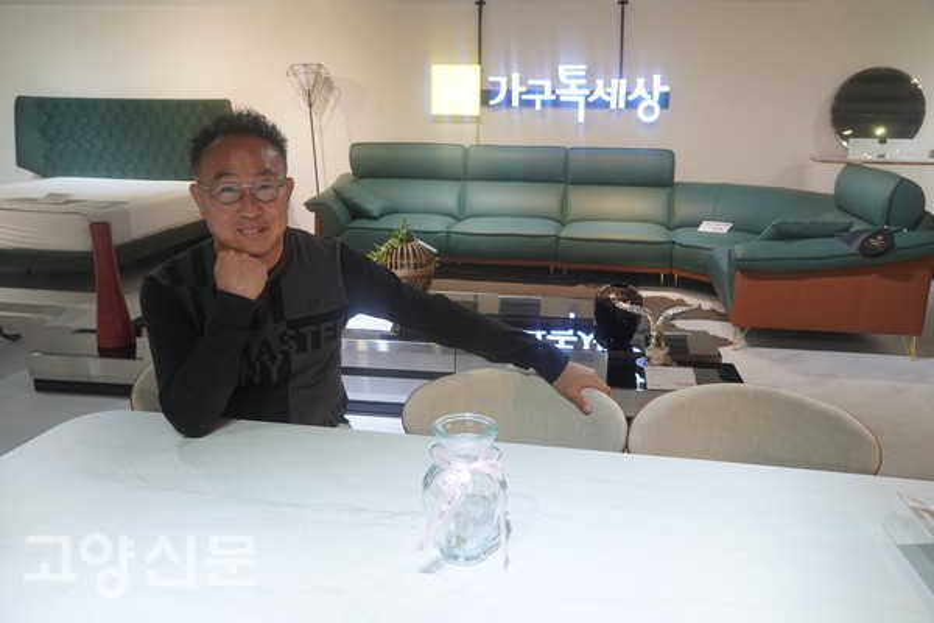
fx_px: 778
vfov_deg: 43.6
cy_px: 312
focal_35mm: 30
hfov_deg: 61.9
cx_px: 467
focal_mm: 20
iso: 1250
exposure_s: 1/160
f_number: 4
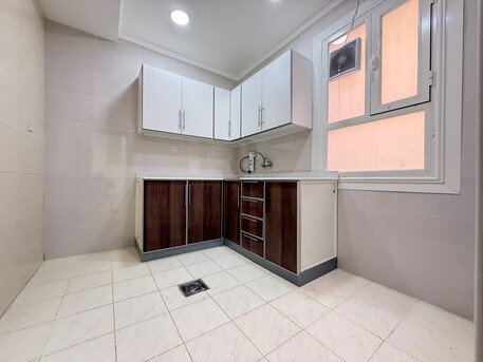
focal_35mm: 14
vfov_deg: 85.7
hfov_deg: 102.0
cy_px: 181
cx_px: 242
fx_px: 195
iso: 500
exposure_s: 1/50
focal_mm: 2.22
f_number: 2.2
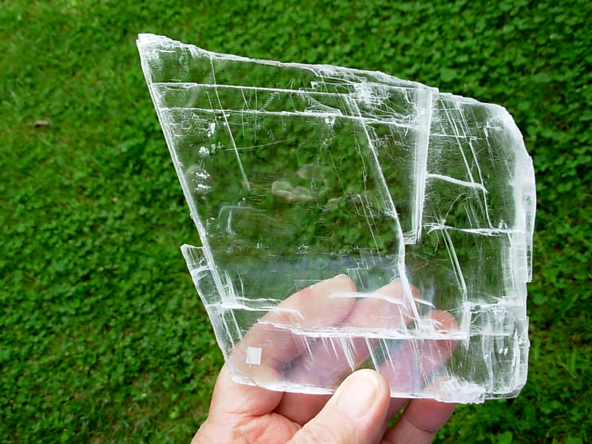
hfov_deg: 49.0
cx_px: 296
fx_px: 650
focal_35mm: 38
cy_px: 222
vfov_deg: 37.7
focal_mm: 6.3
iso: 50
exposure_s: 1/271
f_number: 2.9
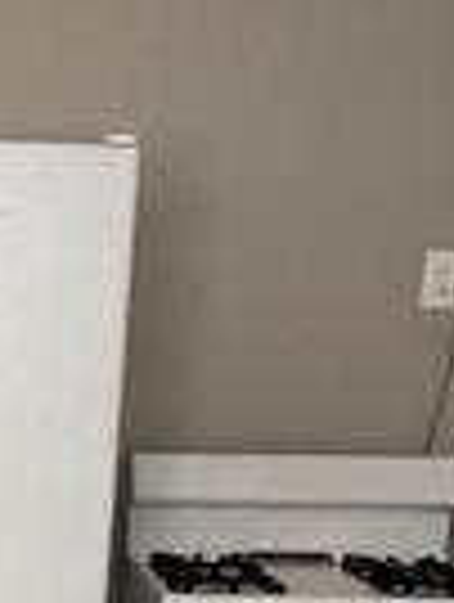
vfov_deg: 22.5
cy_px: 716
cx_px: -153
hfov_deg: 17.3
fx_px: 1395
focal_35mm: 80
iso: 320
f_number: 2.2
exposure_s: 1/61
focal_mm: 2.22
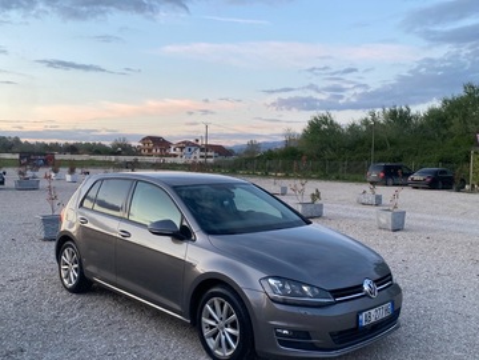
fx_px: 360
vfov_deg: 53.1
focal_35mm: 26
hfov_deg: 67.3
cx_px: 240
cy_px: 180
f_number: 1.8
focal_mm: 4.25
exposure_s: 1/121
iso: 80
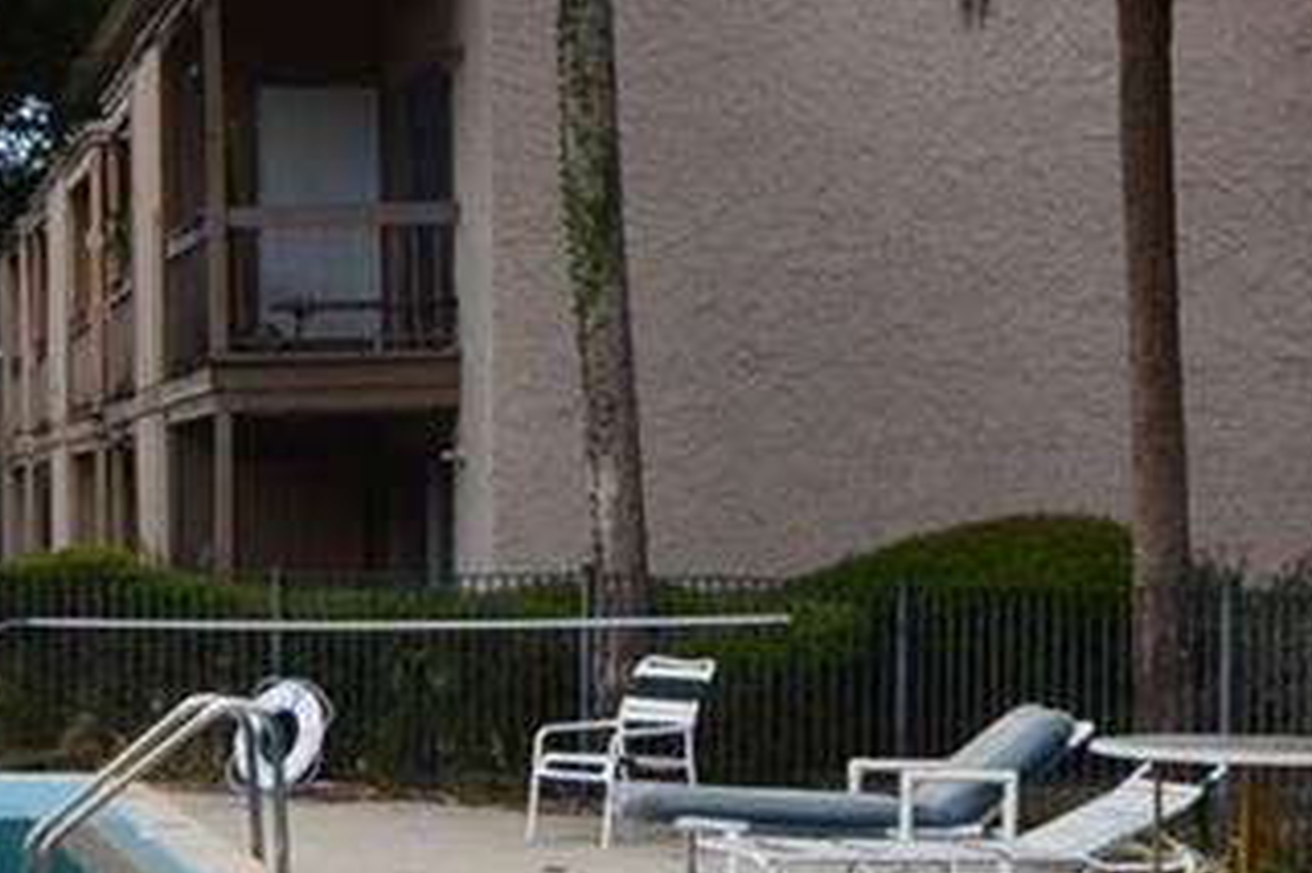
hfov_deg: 23.0
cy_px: 797
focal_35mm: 86
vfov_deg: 15.6
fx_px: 3142
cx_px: 131
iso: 400
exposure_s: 1/400
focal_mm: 11.5
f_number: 11
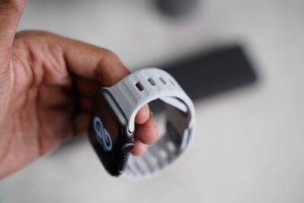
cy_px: 102
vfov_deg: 18.2
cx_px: 152
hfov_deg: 27.0
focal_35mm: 75
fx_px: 634
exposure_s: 1/80
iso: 500
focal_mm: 75
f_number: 4
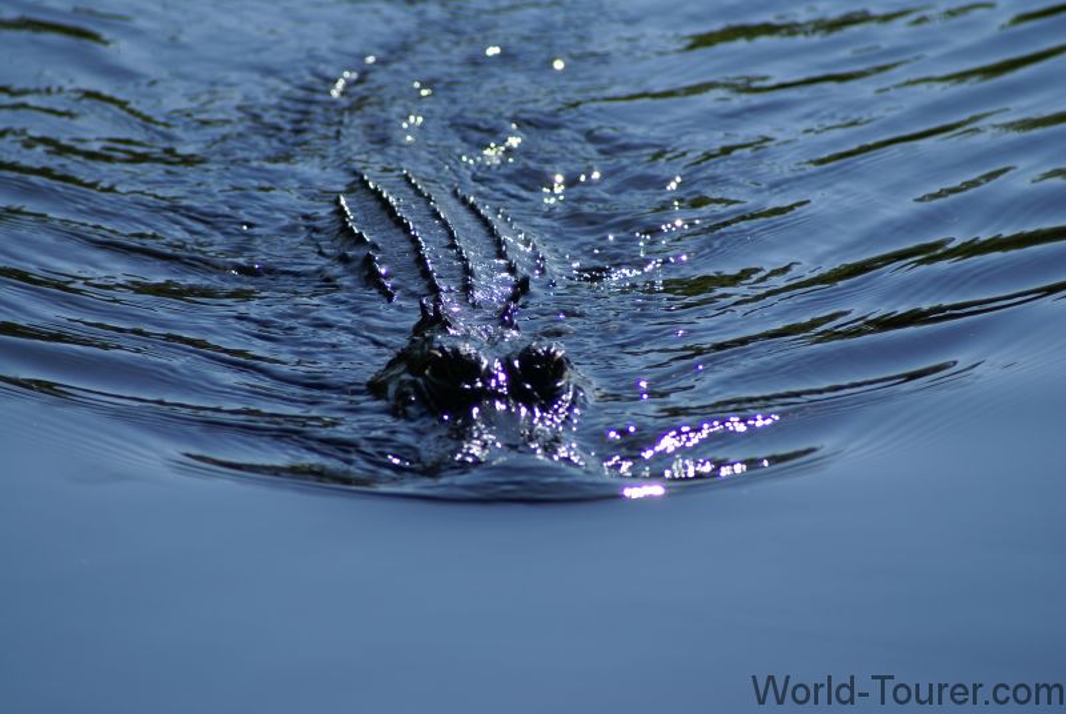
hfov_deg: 5.5
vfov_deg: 3.7
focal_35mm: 375
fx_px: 11120
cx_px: 533
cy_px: 357
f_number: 6.3
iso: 100
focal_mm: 250
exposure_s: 1/500
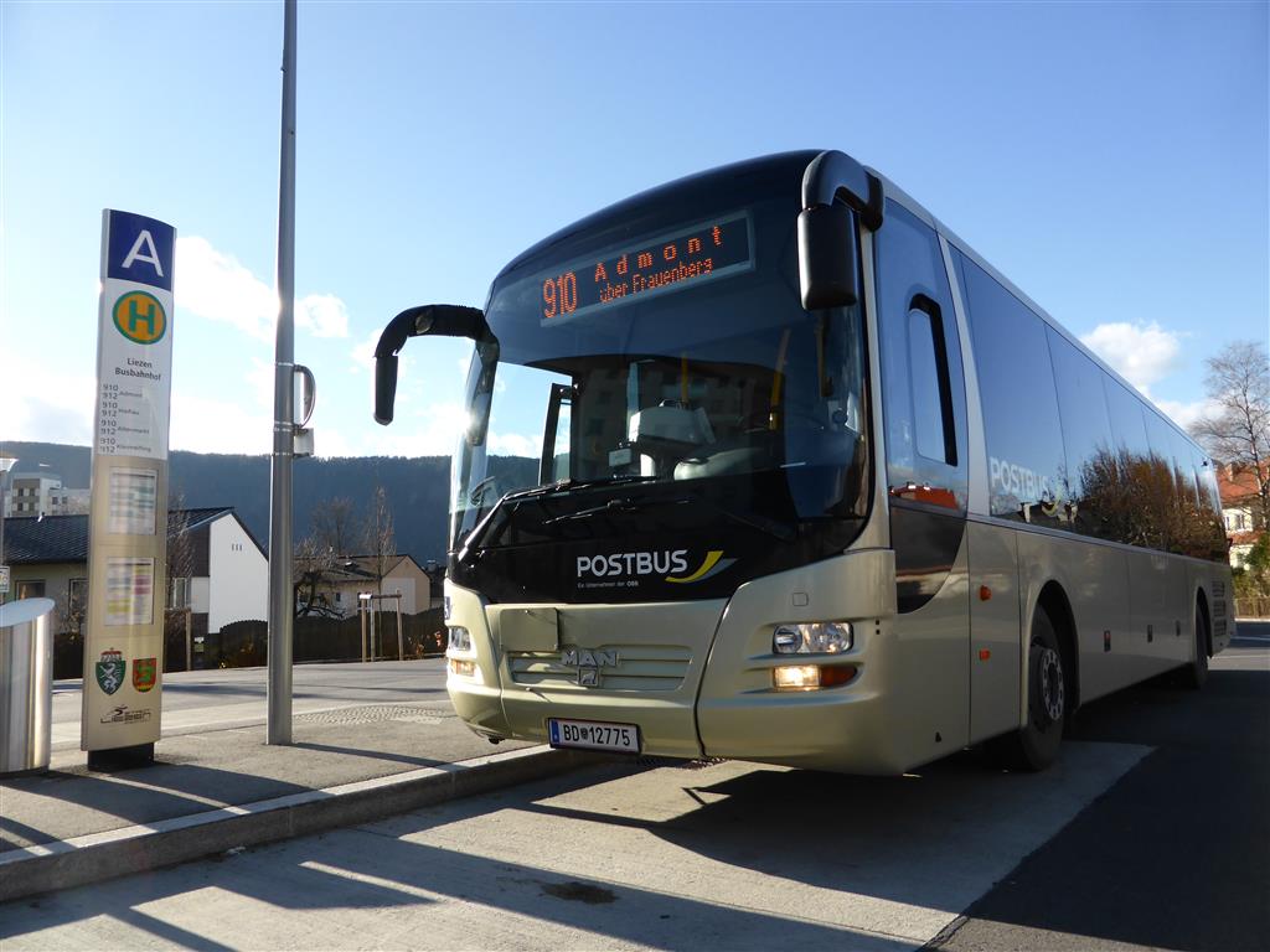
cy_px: 476
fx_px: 917
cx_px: 635
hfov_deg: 69.4
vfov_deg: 54.9
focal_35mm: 25
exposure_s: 1/500
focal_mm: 4.3
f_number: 3.3
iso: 100
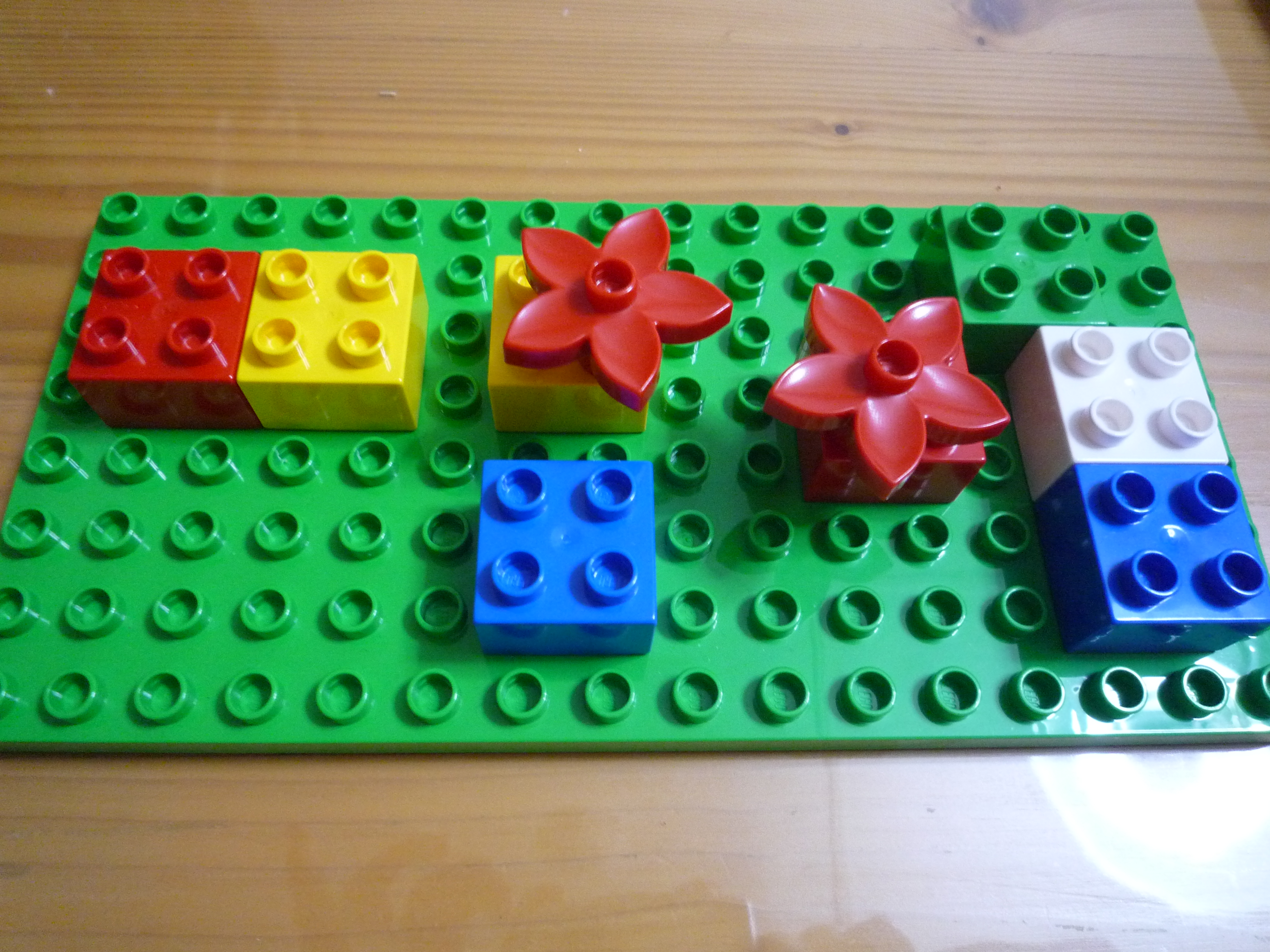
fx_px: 917
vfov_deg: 54.9
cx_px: 635
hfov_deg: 69.4
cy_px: 476
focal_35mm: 25
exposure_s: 1/15
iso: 400
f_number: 2.8
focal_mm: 4.4
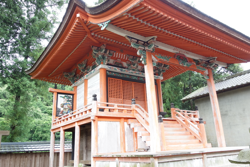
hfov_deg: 61.9
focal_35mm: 30
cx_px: 127
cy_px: 79
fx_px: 208
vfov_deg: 43.6
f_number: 2.2
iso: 125
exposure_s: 1/100
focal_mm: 10.4
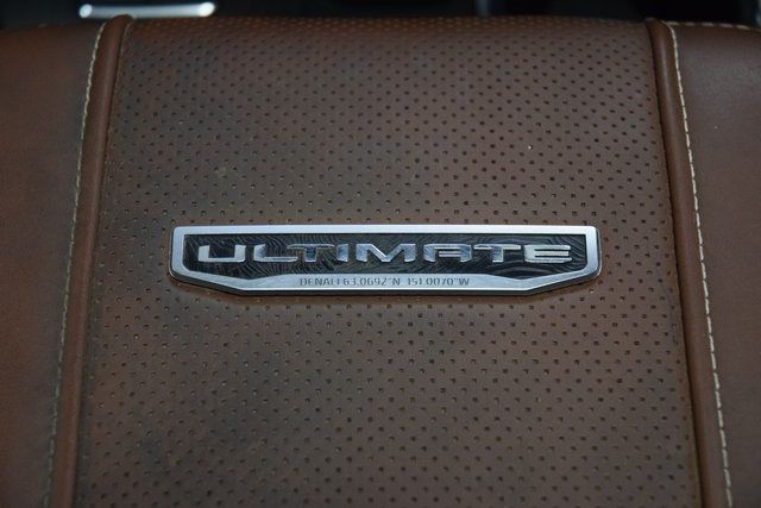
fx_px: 1966
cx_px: 380
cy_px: 254
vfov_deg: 14.7
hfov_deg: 21.9
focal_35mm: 93
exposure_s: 1/60
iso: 3200
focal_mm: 62
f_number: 4.5
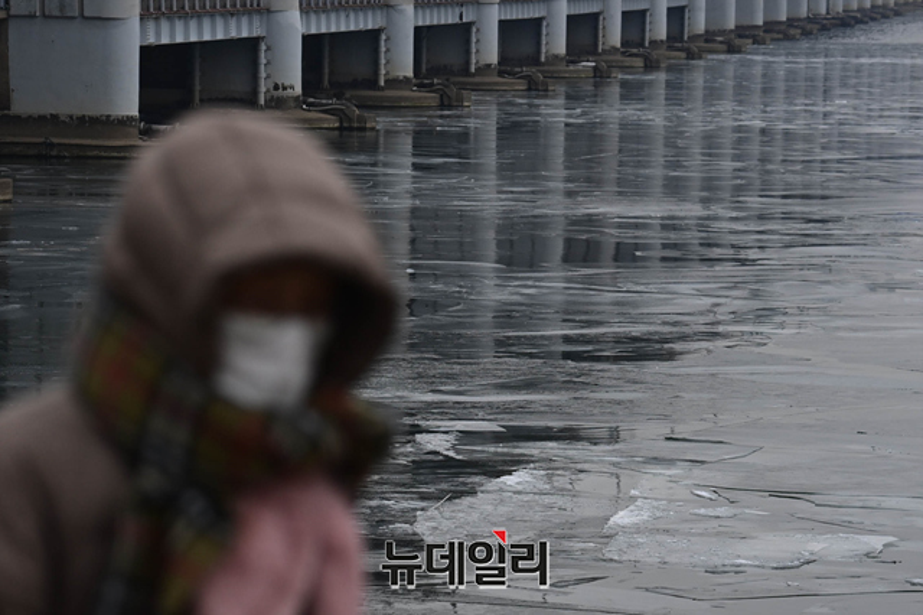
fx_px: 4741
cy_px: 308
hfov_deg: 11.1
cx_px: 462
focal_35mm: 185
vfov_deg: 7.4
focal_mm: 185
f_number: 8
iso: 1250
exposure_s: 1/640
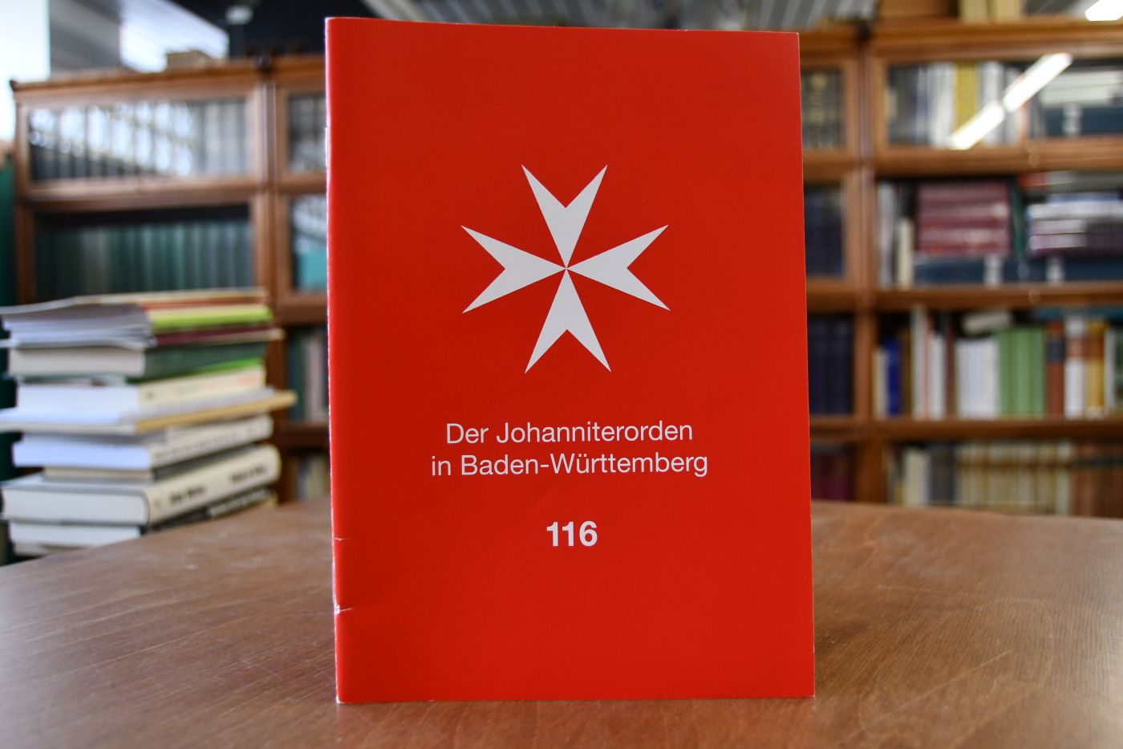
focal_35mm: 30
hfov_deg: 61.9
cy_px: 374
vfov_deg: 43.6
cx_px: 562
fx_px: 936
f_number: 3.5
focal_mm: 20
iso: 800
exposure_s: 1/125
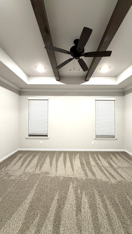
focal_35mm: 16
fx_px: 100
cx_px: 68
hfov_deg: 67.1
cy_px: 115
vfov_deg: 99.4
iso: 640
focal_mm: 2.22
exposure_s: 1/60
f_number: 2.2
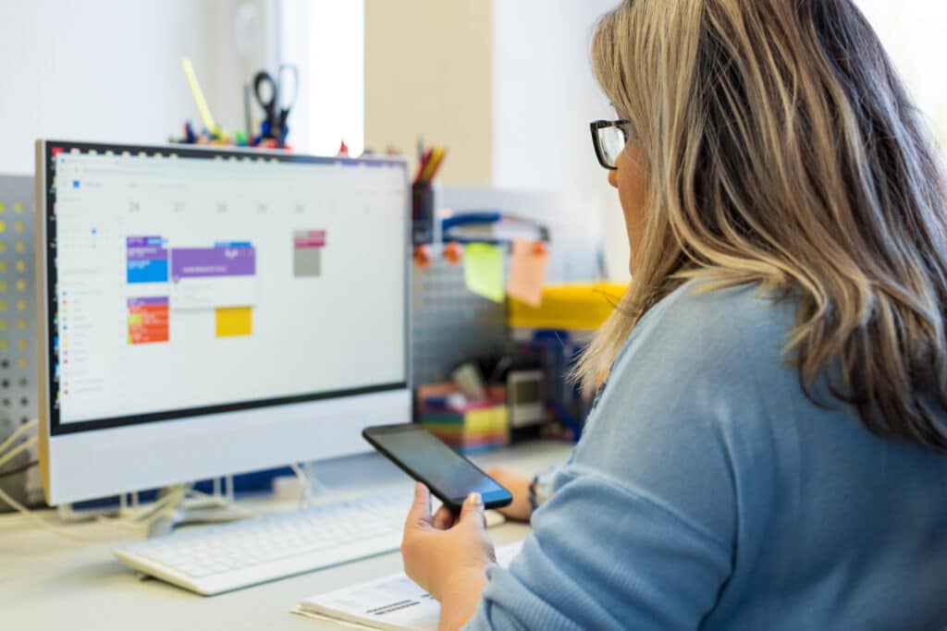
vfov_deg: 27.0
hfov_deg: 39.6
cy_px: 316
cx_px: 474
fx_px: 1315
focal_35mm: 50
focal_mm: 50
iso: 160
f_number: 3.2
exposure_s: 1/125
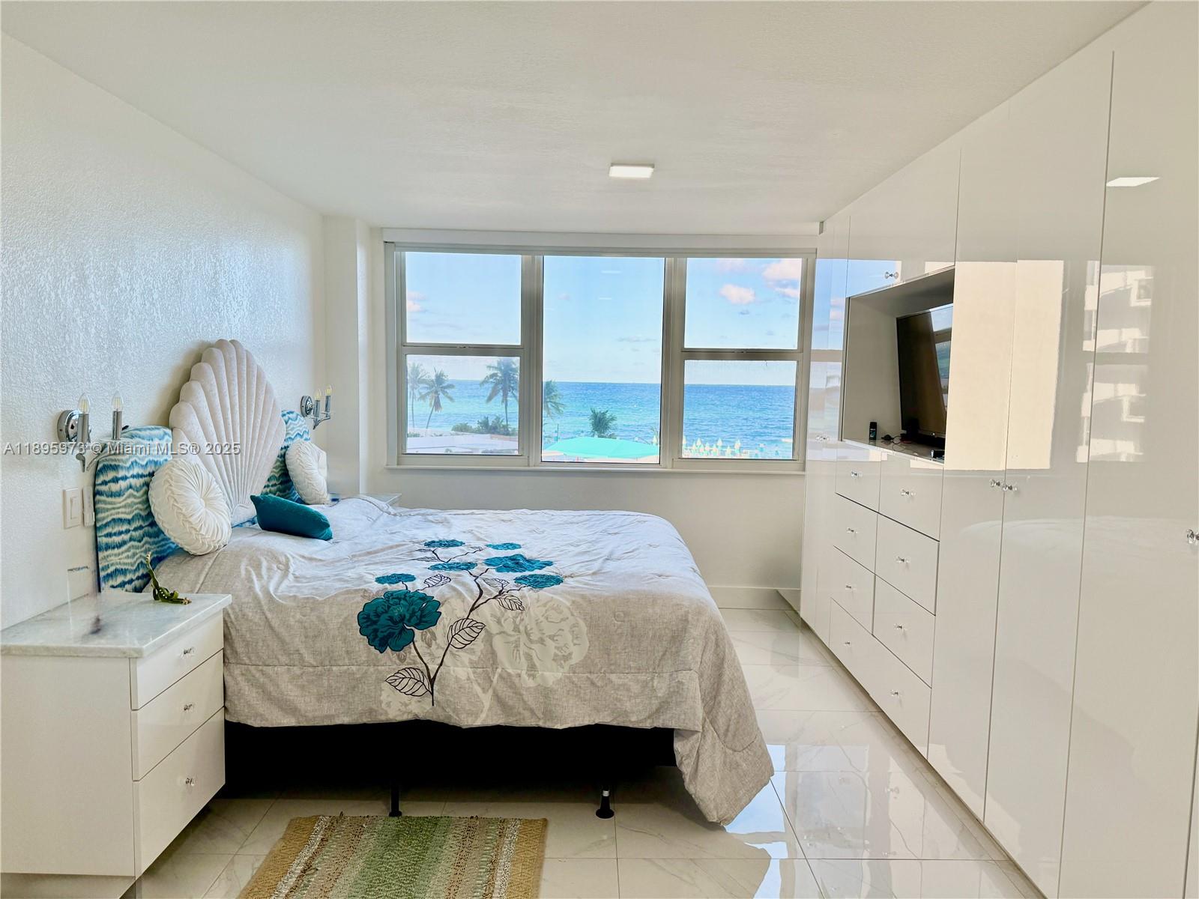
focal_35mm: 24
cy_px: 450
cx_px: 600
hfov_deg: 71.6
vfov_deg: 56.8
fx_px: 831
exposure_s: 1/377
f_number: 1.78
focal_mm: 6.76
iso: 100
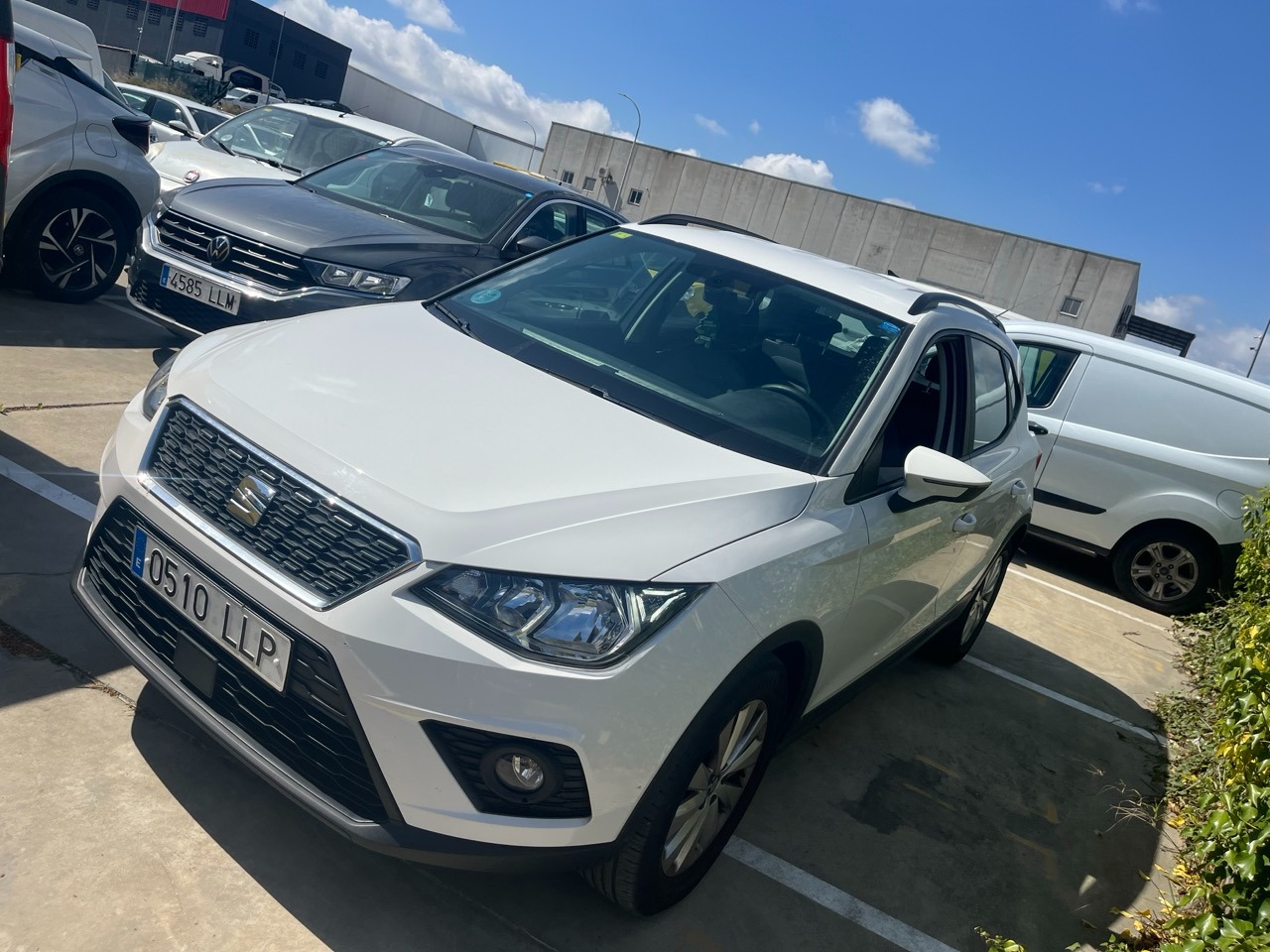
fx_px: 954
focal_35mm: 26
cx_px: 635
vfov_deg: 53.1
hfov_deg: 67.3
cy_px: 476
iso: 50
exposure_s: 1/6494
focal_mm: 5.1
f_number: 1.6
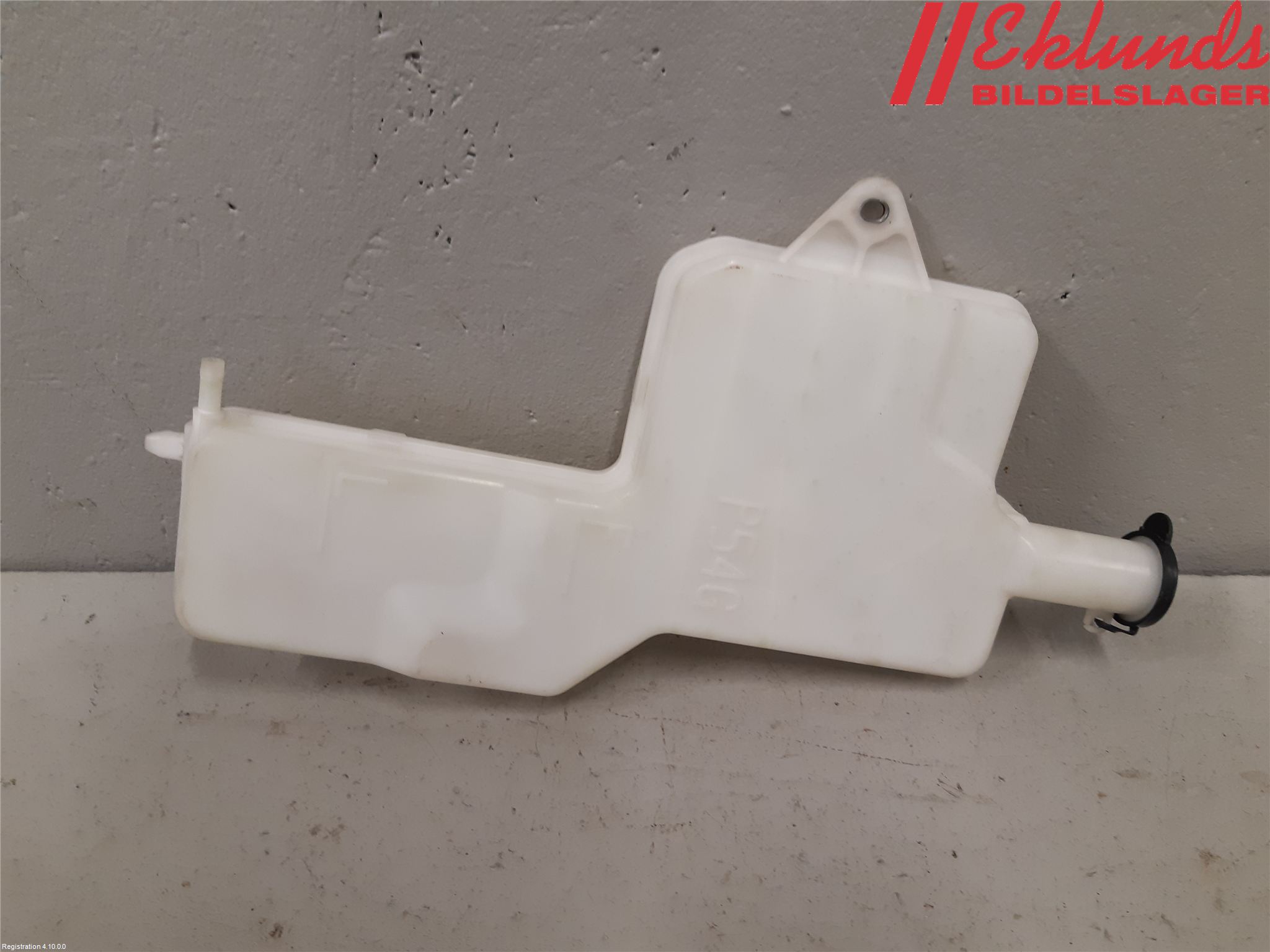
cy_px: 476
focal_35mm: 26
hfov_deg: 67.3
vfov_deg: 53.1
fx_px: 954
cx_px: 635
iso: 100
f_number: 1.7
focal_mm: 3.93
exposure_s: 1/50
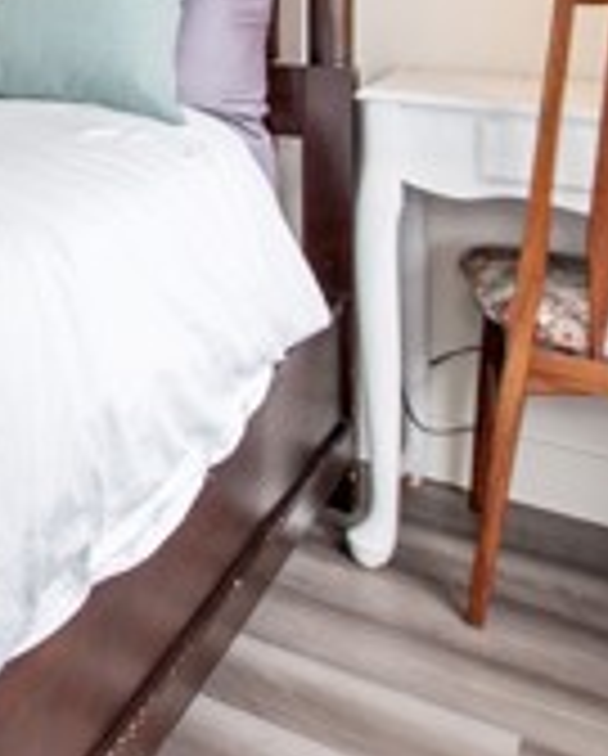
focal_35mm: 50
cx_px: -464
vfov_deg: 32.7
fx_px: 1122
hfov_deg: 21.2
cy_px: -74
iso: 160
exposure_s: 1/125
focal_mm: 14
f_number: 5.6
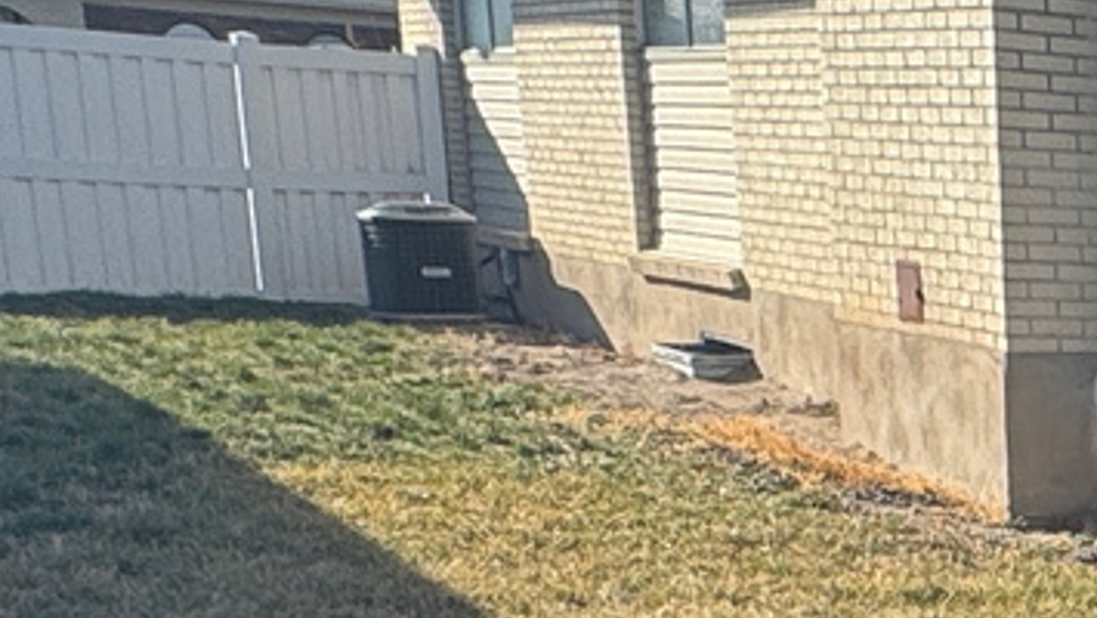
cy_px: 899
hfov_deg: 18.8
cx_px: 1968
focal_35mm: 88
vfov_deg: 13.1
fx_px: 2561
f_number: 2.2
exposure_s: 1/756
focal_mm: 2.22
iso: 40
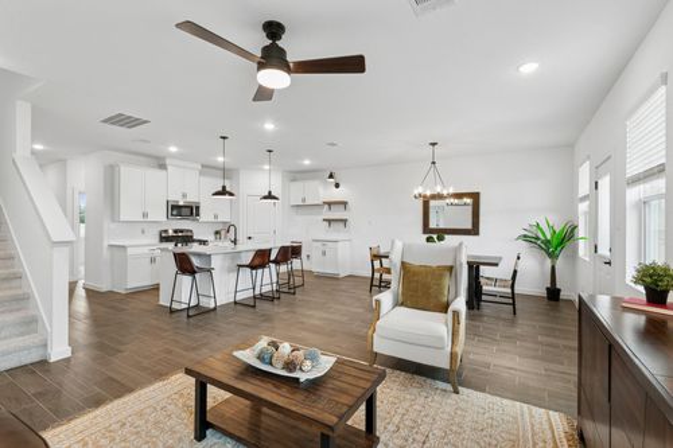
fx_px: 299
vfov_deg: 73.7
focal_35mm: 16
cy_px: 224
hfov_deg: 96.8
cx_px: 336
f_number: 9
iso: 125
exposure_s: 1/2.5
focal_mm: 16
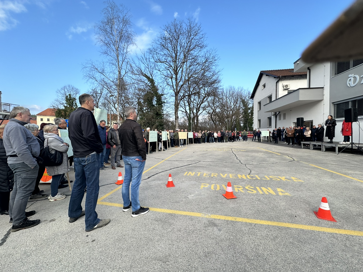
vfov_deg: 85.7
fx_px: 147
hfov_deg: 102.1
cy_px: 136
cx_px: 182
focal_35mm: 14
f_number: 2.2
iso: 40
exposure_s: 1/535
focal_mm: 2.22
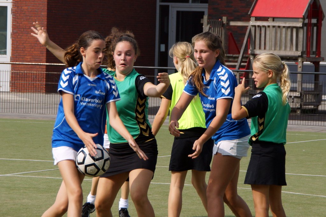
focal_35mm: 150
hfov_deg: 13.7
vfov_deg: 9.2
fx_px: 1358
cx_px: 163
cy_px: 108
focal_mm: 100
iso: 400
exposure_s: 1/2000
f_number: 6.3
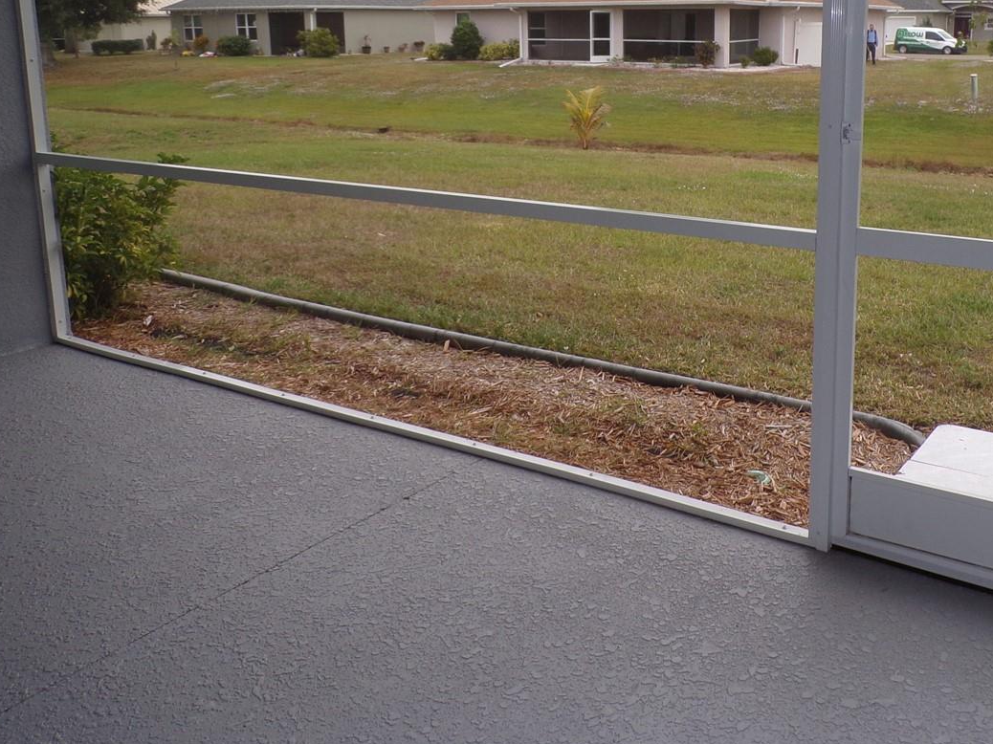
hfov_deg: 49.4
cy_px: 190
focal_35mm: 37
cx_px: 647
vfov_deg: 37.7
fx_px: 1061
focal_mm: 4.3
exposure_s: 1/150
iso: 80
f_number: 4.3
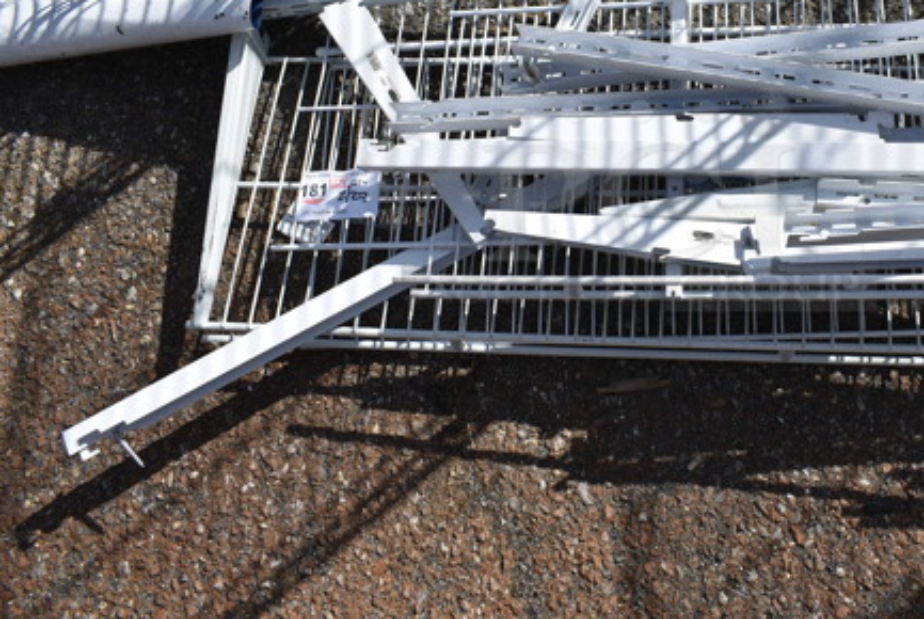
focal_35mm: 38
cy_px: 199
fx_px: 977
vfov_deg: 34.8
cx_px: 640
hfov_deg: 49.4
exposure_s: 1/640
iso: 200
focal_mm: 18
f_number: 8
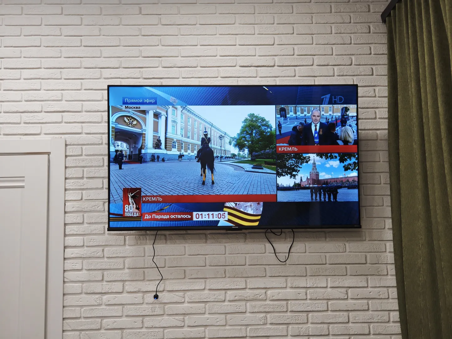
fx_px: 783
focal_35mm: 60
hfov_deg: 32.2
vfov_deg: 24.4
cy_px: 170
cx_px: 226
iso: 400
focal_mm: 9
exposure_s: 1/100
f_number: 2
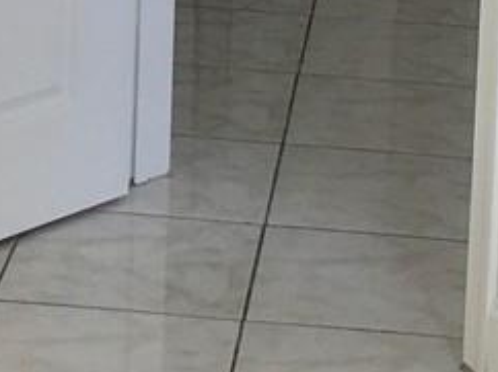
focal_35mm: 192
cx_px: 51
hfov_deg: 10.3
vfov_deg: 7.3
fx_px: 2759
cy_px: -452
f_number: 2.2
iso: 25
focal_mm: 4.15
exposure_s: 1/181
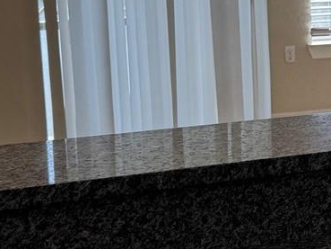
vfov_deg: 14.2
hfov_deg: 17.6
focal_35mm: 104
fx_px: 995
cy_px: 73
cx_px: 441
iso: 80
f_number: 1.78
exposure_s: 1/394
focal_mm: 6.76
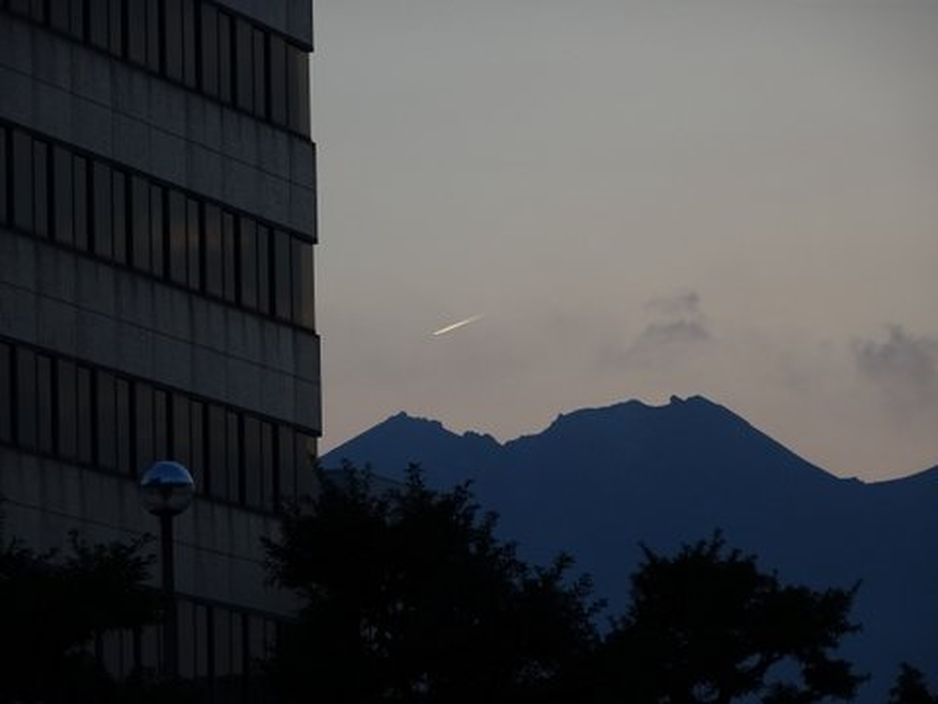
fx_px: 7099
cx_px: 469
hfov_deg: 7.6
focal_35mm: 262
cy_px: 352
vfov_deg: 5.7
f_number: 6.3
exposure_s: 1/250
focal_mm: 44.78
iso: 200
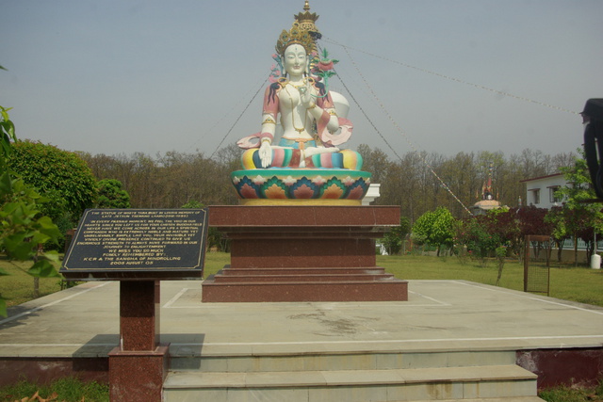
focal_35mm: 34
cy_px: 201
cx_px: 302
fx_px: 578
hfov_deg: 55.1
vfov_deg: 38.4
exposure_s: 1/250
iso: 200
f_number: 8
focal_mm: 23
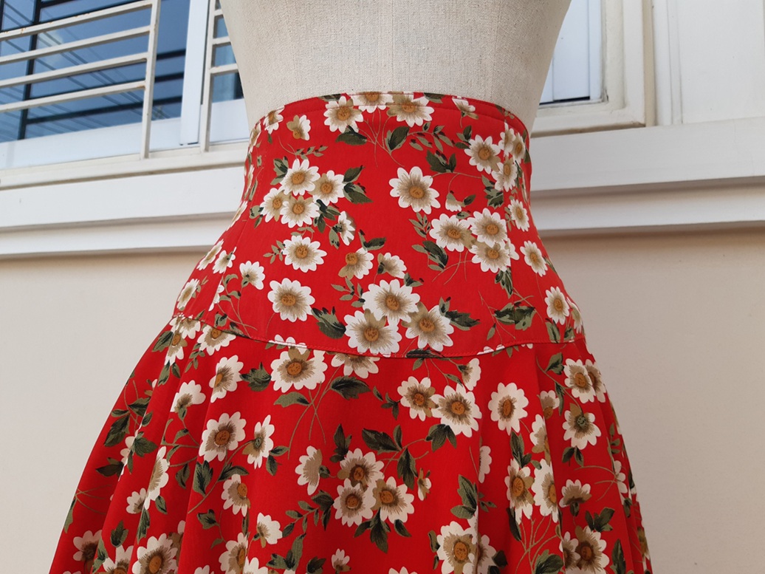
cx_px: 382
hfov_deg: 67.3
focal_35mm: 26
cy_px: 287
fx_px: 575
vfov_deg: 53.1
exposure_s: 1/350
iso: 40
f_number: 1.7
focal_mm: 3.92
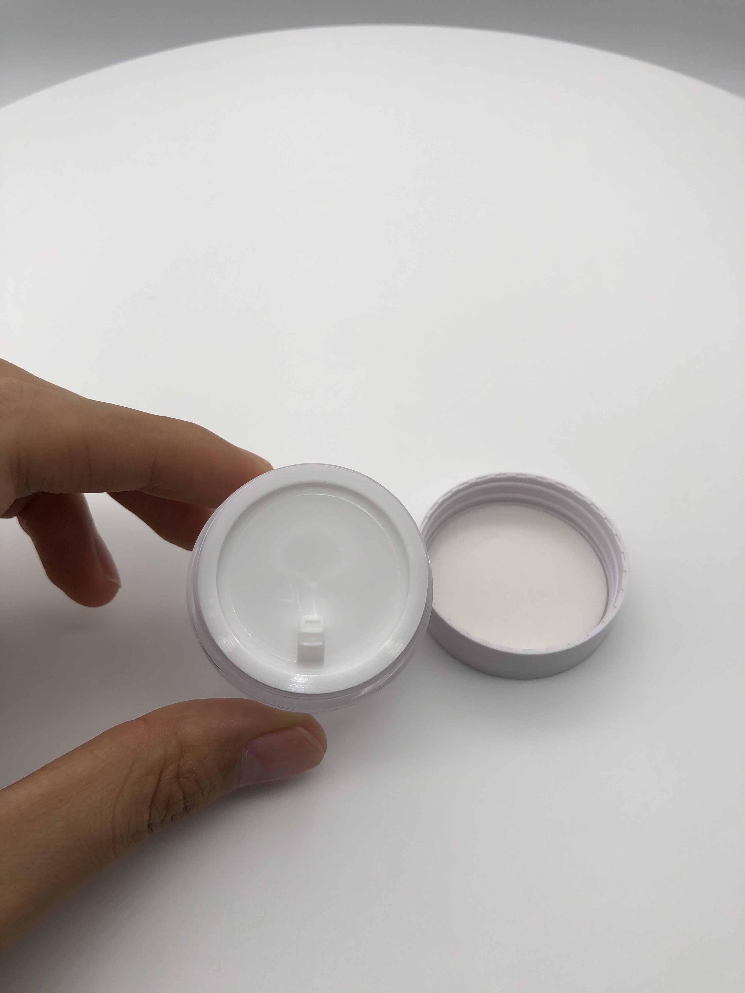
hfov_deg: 49.7
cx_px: 372
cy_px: 496
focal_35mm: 28
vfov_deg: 63.4
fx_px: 803
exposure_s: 1/213
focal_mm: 4
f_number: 1.8
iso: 20
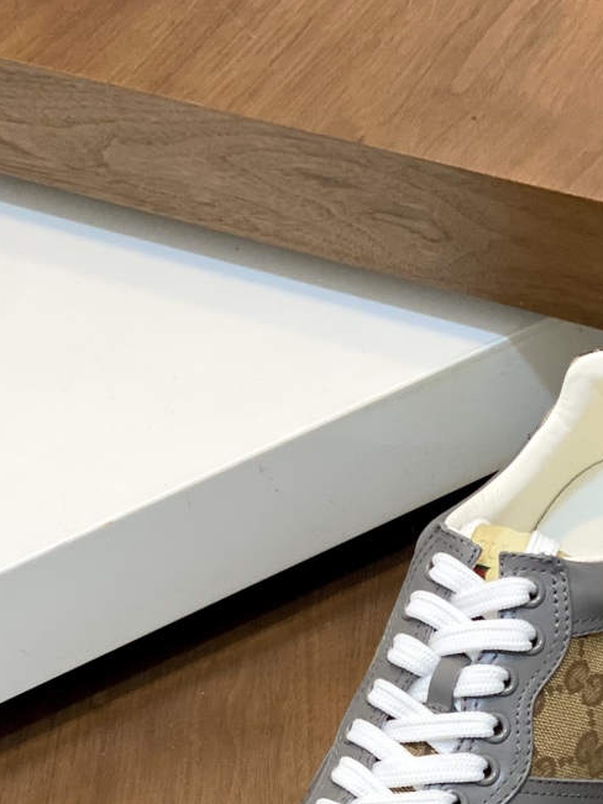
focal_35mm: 115
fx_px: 2672
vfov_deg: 16.9
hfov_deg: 12.8
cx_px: 426
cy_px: 709
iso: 50
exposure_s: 1/100
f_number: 2
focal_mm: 6
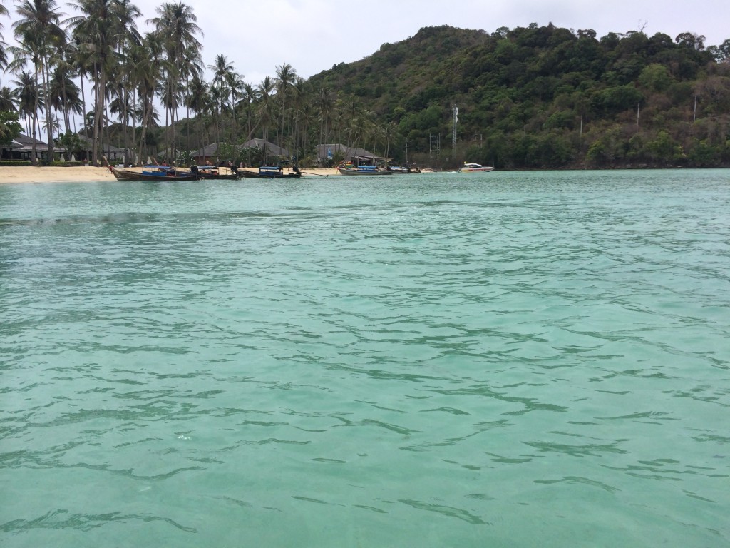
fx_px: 633
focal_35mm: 30
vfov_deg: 46.8
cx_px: 365
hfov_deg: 60.0
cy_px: 274
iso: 32
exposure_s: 1/2564
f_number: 2.2
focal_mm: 4.12
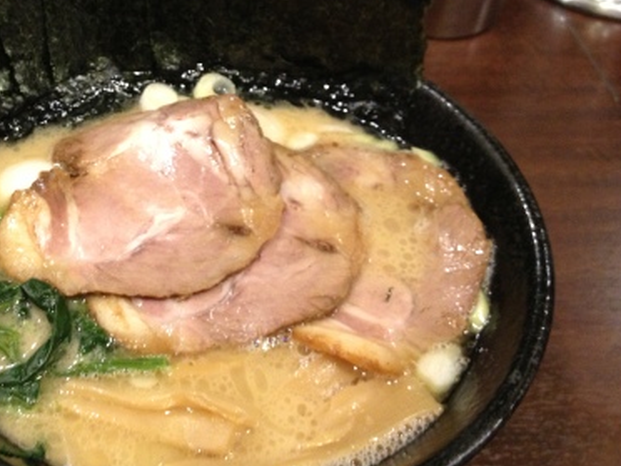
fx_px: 843
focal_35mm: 47
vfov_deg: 30.9
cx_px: 209
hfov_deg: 40.0
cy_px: 206
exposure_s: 1/20
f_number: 2.4
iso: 320
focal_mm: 4.28
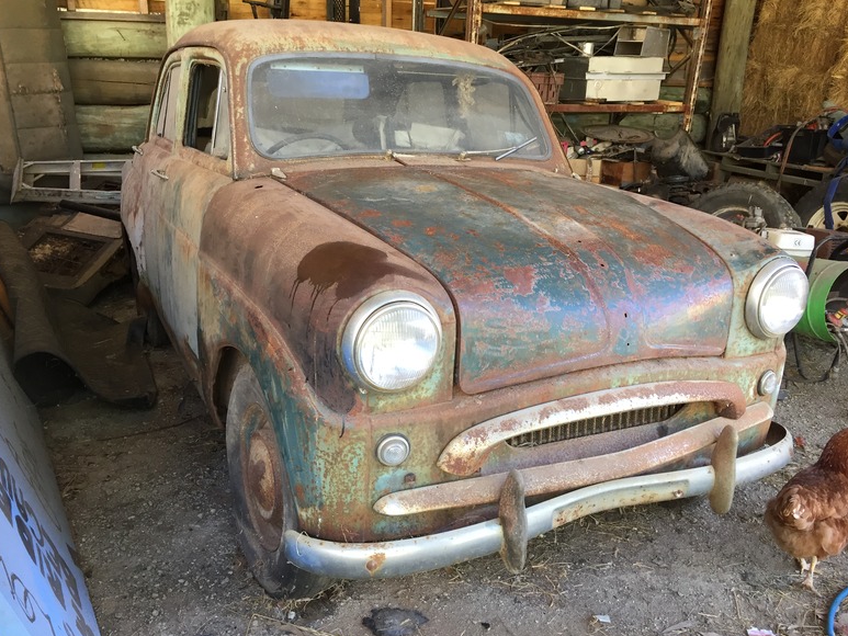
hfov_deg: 59.9
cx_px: 412
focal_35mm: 30
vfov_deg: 46.8
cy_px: 310
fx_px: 735
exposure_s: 1/33
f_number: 2.2
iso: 40
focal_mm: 4.15
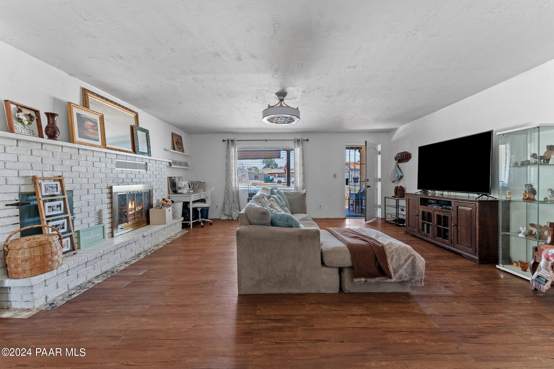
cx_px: 277
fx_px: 215
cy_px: 184
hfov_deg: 104.3
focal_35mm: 14
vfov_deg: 81.2
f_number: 8
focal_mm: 14
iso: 400
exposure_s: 1/2.5
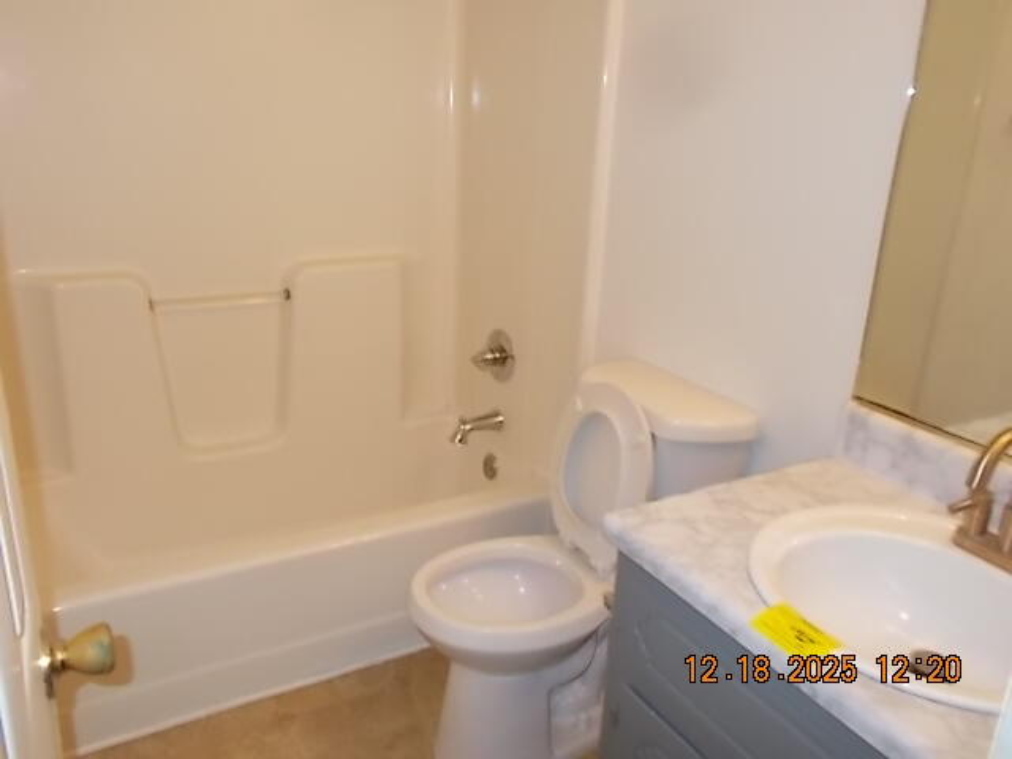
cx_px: 506
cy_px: 380
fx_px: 877
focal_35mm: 30
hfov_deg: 60.0
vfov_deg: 46.8
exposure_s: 1/25
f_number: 3.4
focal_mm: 5.3
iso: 200
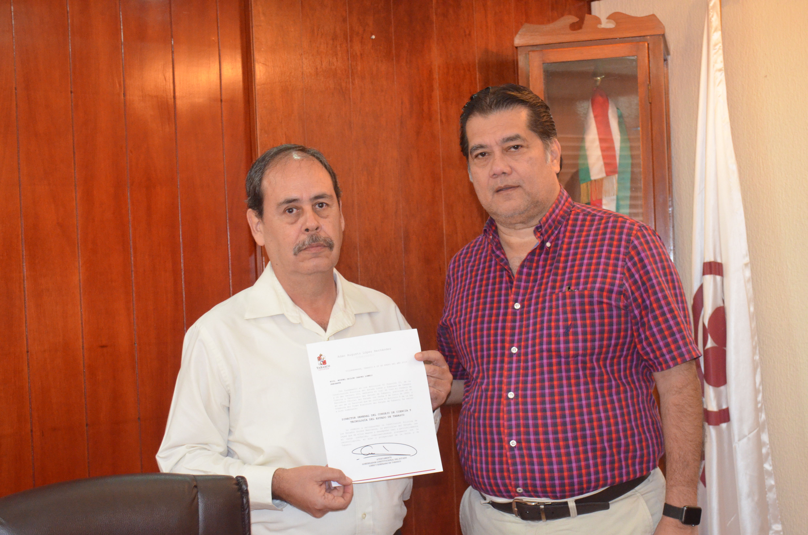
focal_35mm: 57
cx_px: 404
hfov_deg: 35.1
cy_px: 268
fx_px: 1277
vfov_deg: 23.7
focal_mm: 38
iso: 2800
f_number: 5
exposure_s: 1/60
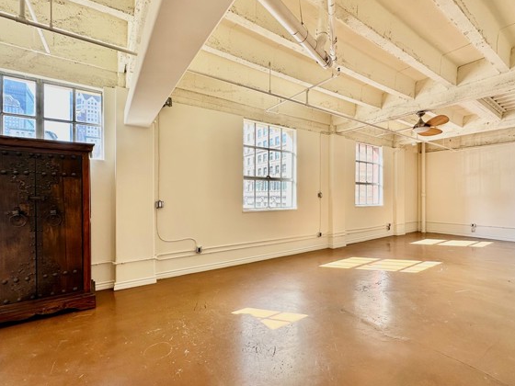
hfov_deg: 94.5
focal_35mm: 16
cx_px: 249
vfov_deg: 78.1
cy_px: 197
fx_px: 238
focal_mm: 2.22
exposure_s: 1/137
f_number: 2.2
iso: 40
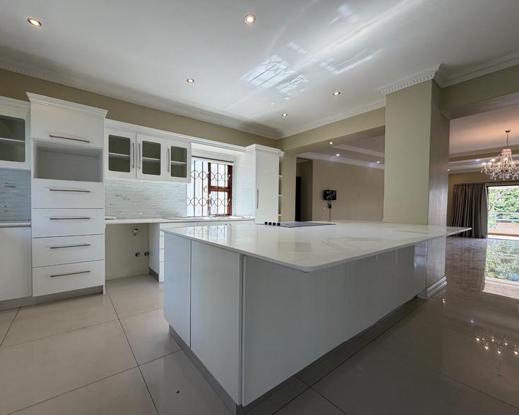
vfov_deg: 84.0
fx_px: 230
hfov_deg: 96.7
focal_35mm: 15
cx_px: 243
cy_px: 213
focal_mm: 2.22
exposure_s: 1/100
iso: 50
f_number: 2.2
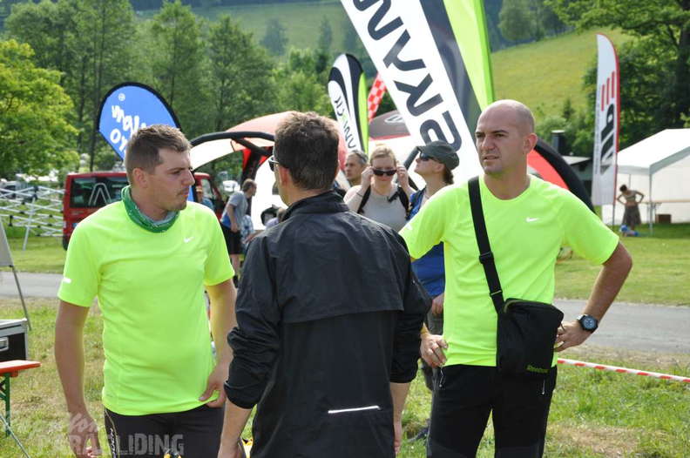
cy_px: 229
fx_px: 1436
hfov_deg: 27.0
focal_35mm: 75
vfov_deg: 18.1
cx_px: 345
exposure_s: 1/200
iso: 200
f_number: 7.1
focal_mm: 50
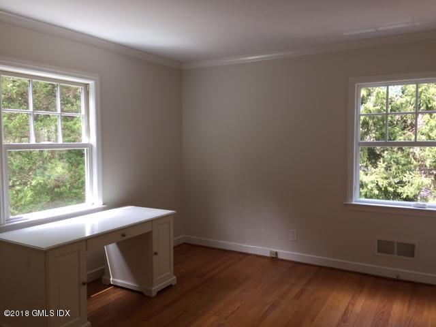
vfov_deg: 48.2
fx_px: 365
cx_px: 218
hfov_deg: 61.7
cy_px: 164
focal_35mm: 29
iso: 40
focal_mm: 4.15
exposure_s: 1/60
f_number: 2.2
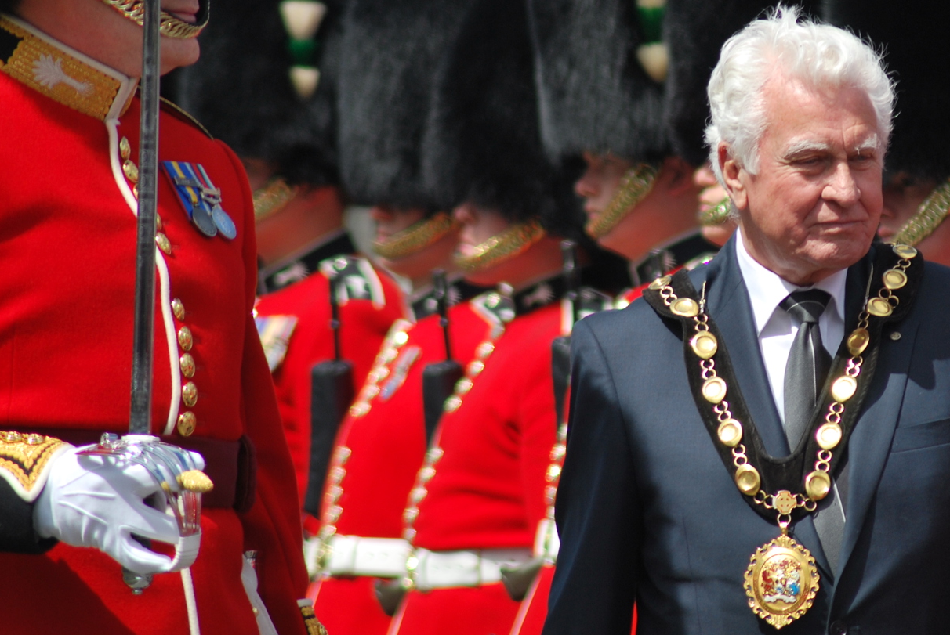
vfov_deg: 2.8
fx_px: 13182
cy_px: 229
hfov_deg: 4.1
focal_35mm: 499
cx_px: 736
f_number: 5
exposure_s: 1/1000
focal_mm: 210
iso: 160
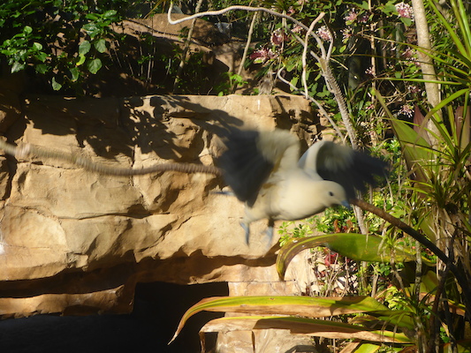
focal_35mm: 53
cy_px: 176
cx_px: 236
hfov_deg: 36.2
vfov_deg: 27.5
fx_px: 721
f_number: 4.7
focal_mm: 9.1
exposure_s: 1/200
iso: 100
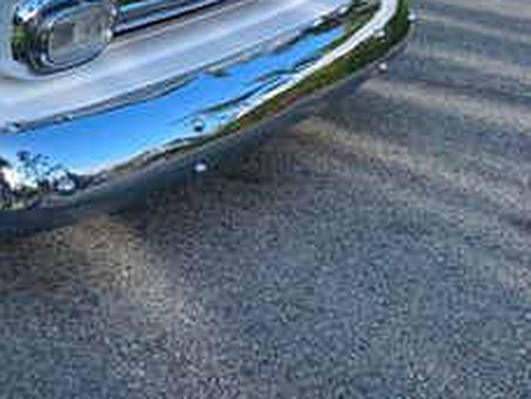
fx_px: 1120
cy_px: -126
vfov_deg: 18.7
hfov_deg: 22.9
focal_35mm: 73
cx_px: -207
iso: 25
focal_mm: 4.25
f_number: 1.8
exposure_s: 1/771
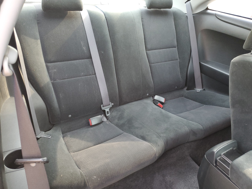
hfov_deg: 67.3
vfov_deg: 53.1
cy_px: 94
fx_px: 189
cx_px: 126
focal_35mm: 26
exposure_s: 1/60.2
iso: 143
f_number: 1.5
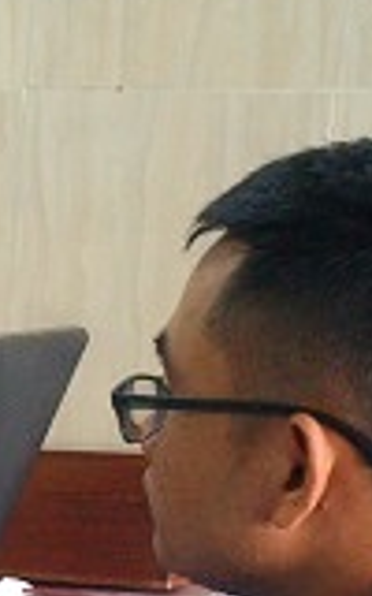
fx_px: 1926
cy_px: 615
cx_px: -370
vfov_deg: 17.1
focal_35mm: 119
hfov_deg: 10.2
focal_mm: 23
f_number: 5
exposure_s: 1/60
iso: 2500
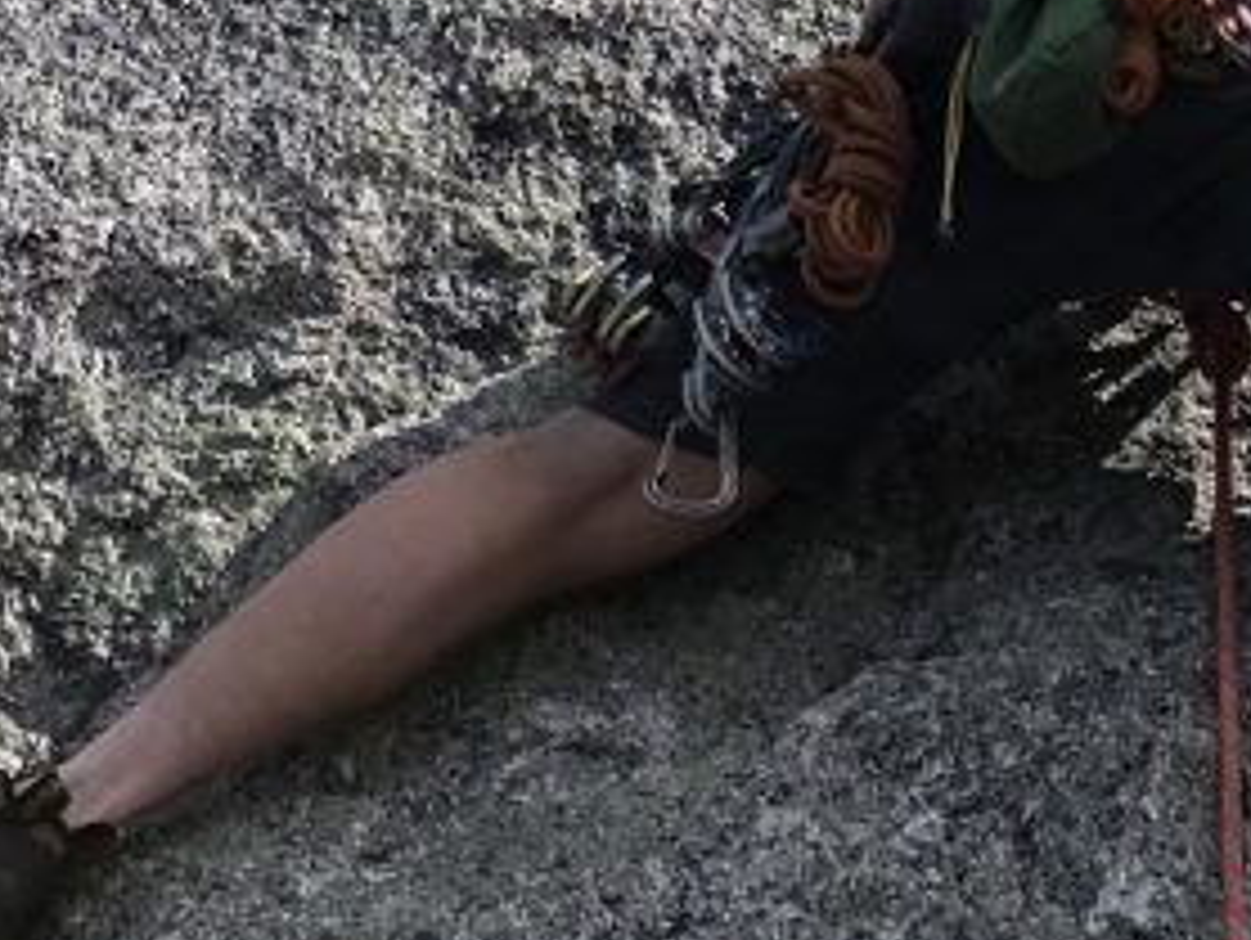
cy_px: -216
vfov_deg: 13.9
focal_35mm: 103
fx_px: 3726
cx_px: 1148
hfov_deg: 18.7
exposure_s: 1/2703
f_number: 1.8
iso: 20
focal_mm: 3.99
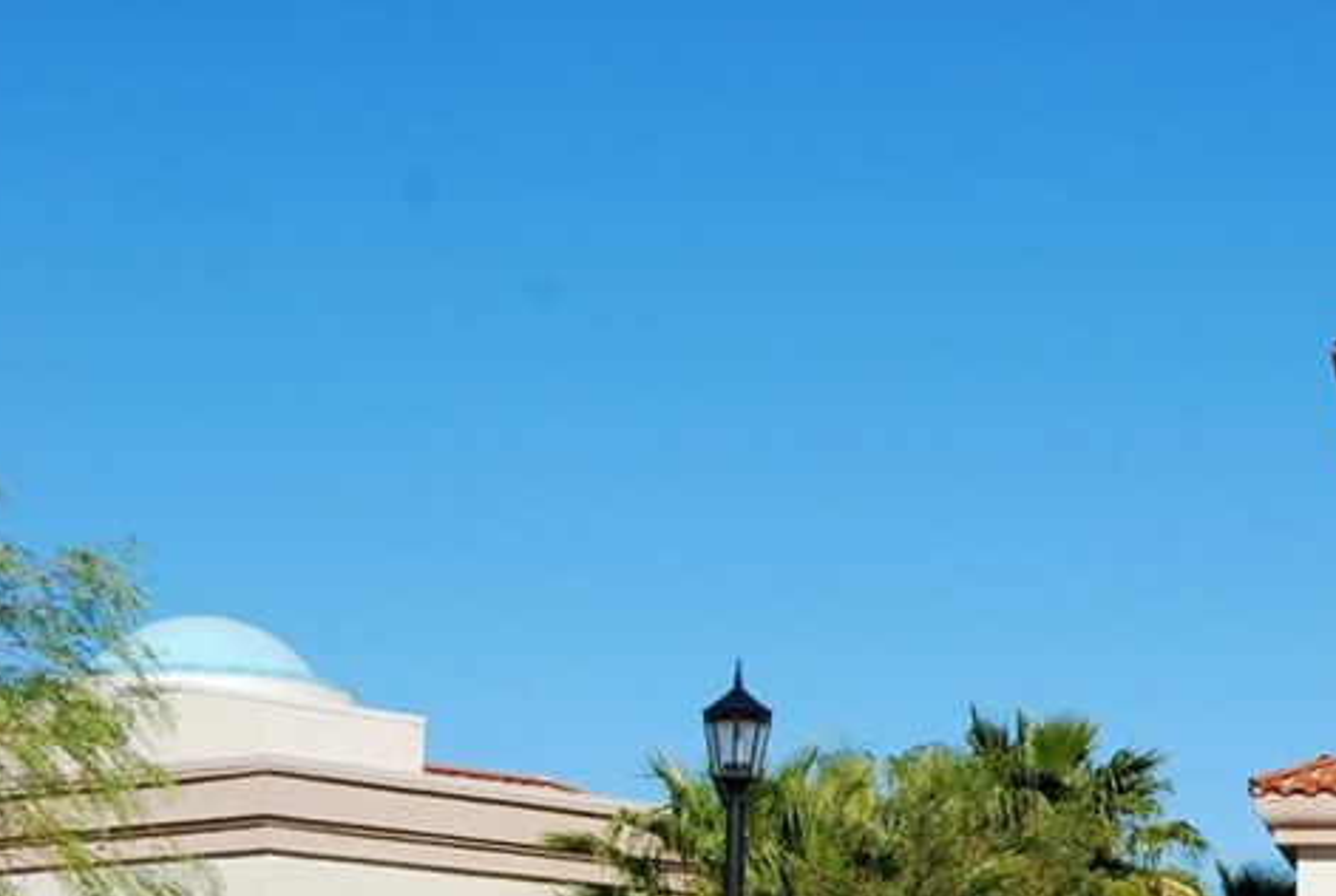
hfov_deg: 19.5
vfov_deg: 13.5
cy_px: 720
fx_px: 3759
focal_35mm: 101
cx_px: 1362
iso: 200
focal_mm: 31
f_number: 10
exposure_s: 1/400
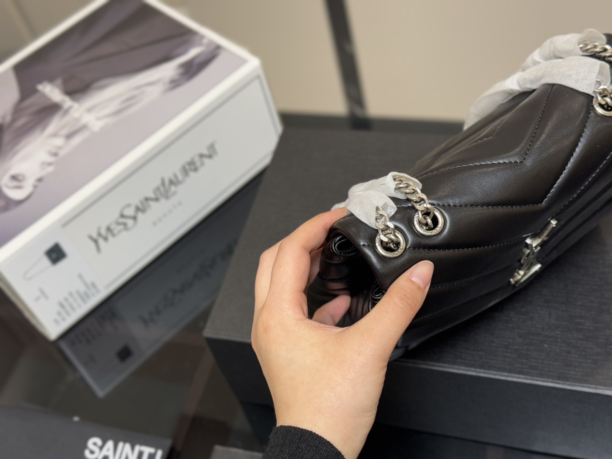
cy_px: 230
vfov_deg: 30.3
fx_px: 849
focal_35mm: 48
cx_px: 306
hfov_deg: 39.7
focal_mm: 6.76
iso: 100
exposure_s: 1/50
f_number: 1.78
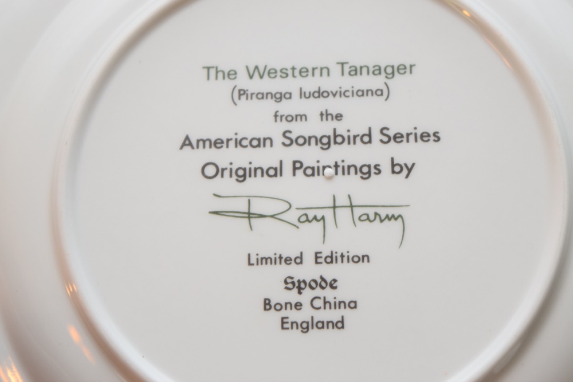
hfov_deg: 24.6
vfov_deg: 16.6
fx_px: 1313
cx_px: 286
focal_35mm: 82
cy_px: 191
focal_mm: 55
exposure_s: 1/60
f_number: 5.6
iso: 900
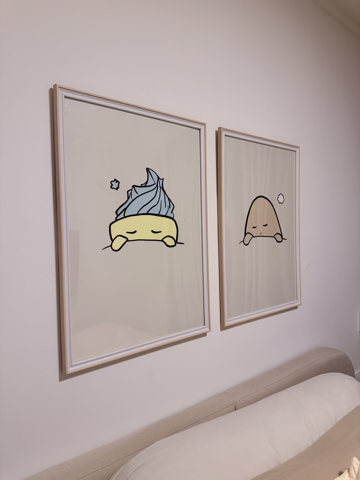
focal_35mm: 24
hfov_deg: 56.8
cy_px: 240
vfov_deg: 71.6
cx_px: 180
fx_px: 333
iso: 250
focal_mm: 6.76
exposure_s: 1/50
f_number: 1.78
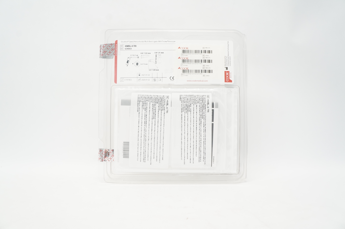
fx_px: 258
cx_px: 172
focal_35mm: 27
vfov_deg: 47.8
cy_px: 114
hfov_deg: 67.4
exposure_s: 1/40
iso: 800
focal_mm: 18
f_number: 8
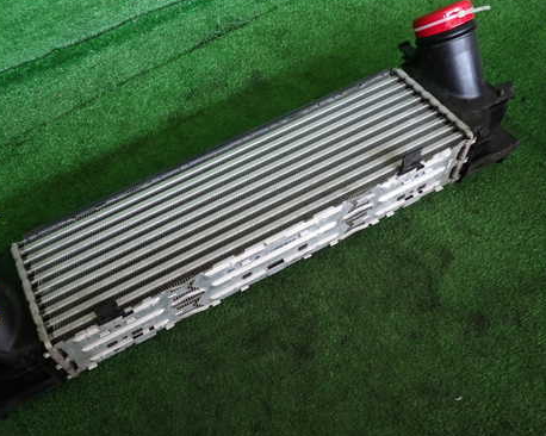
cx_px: 210
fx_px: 517
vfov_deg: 45.8
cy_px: 212
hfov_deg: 55.1
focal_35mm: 32
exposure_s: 1/60
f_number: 2
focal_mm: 4.5
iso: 100
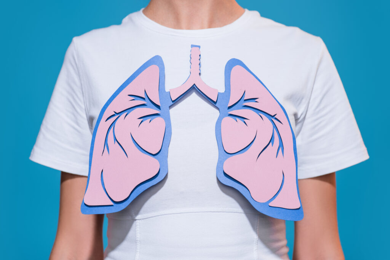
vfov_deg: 13.0
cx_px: 195
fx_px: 1138
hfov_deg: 19.5
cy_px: 130
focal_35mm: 105
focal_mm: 105
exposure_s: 1/125
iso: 100
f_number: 5.6
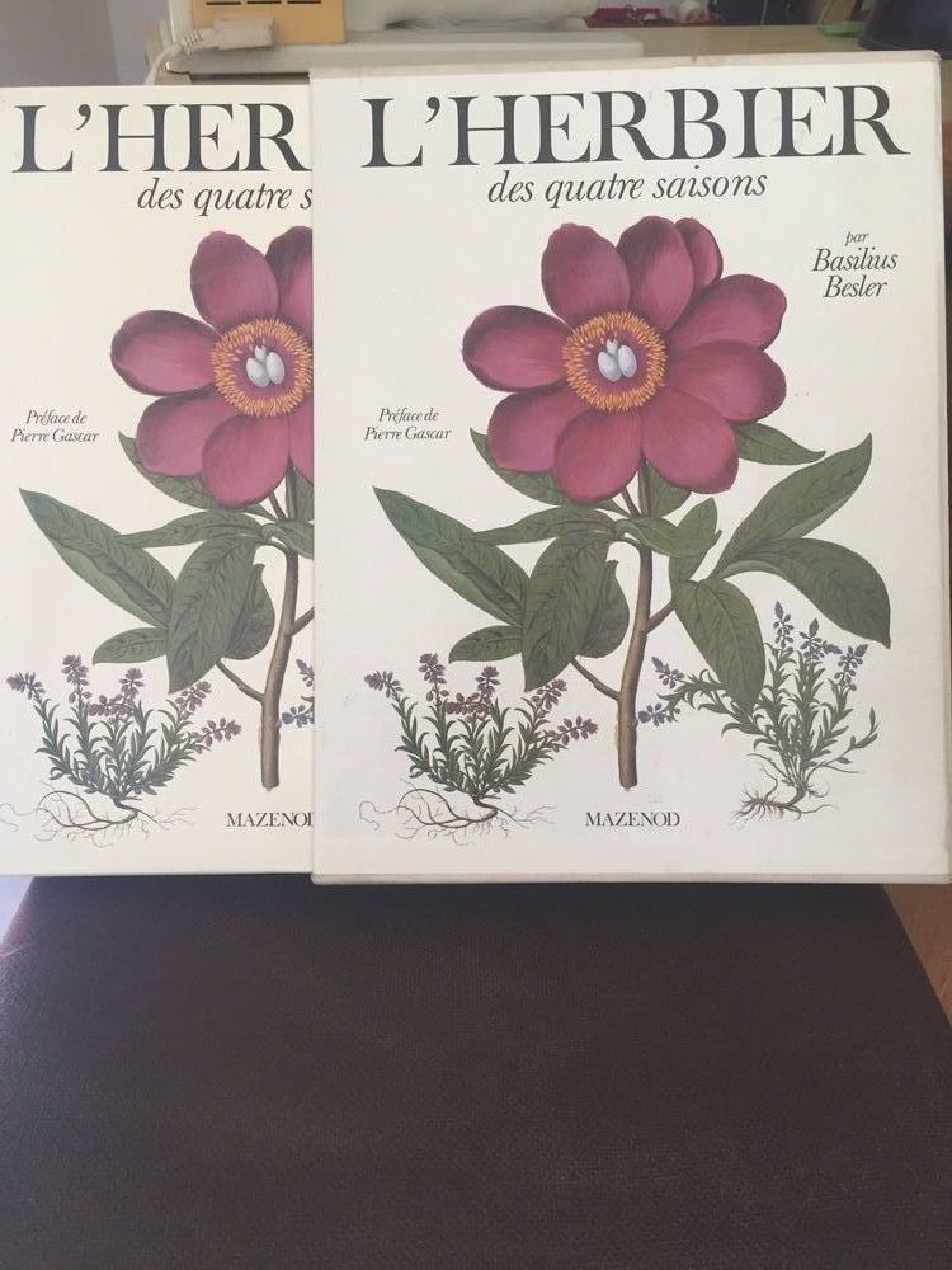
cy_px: 635
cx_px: 476
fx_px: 1063
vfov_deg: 61.7
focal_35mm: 29
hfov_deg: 48.2
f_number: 2.2
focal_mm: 4.15
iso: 64
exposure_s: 1/33
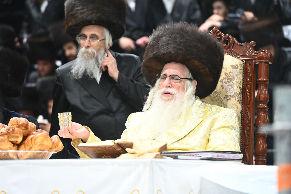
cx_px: 146
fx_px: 1616
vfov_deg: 6.9
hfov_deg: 10.3
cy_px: 97
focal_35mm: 200
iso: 2500
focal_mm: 200
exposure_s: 1/100
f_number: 6.3
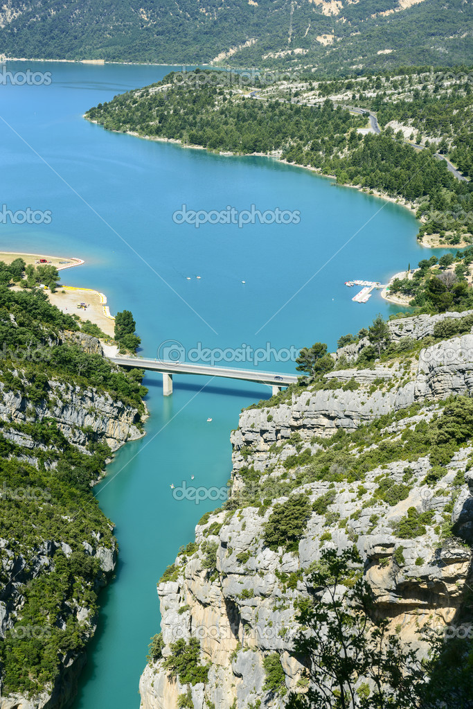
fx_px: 1181
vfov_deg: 33.4
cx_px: 236
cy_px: 354
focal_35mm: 60
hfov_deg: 22.6
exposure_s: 1/250
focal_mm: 60
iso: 100
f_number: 7.1
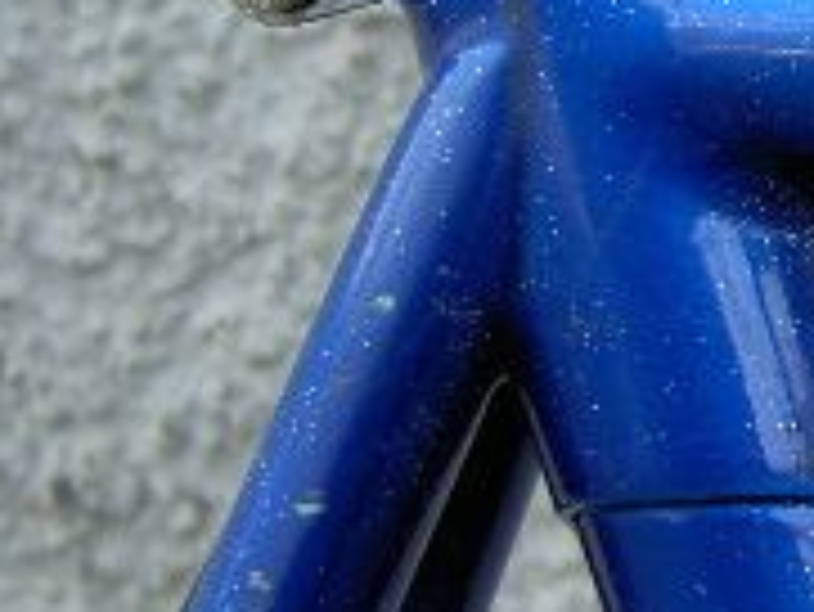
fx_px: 3247
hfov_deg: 13.3
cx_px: 1282
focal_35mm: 138
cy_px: 207
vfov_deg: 10.8
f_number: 2.8
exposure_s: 1/137
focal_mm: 8
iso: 100
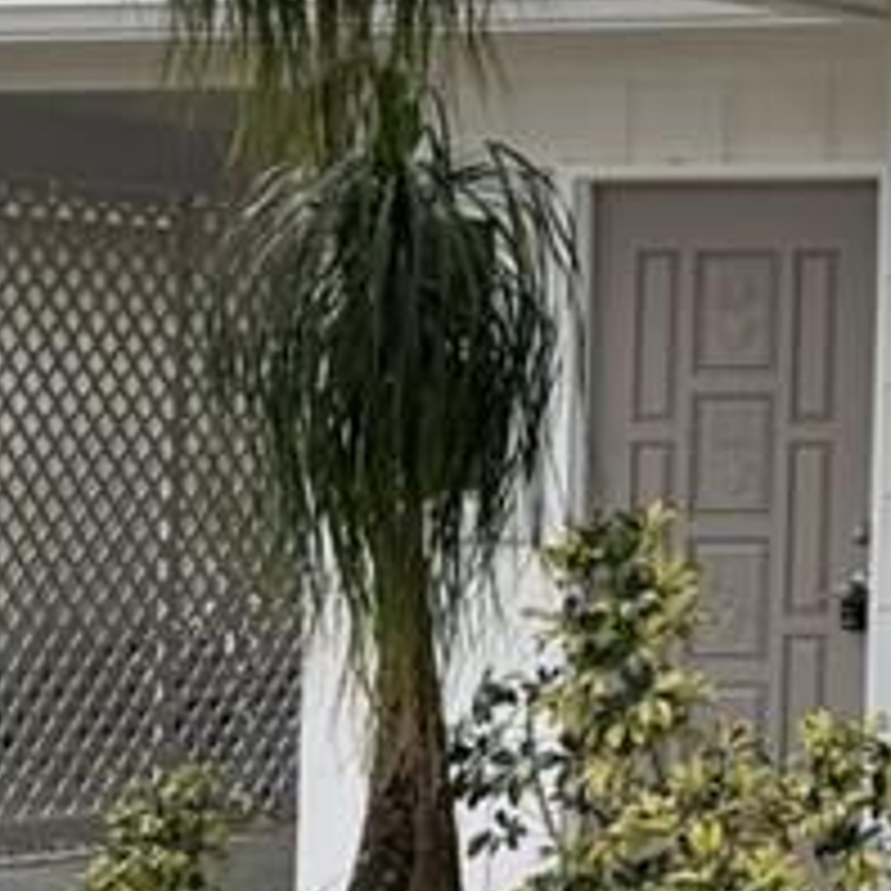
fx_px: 4980
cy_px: 166
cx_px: 2030
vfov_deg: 10.2
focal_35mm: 171
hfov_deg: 9.3
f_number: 1.78
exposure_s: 1/742
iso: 100
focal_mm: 6.76
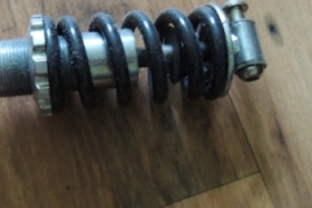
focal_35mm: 58
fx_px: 503
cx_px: 75
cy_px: 68
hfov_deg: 33.7
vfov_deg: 23.3
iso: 800
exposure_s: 1/6
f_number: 3.1
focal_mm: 5.3
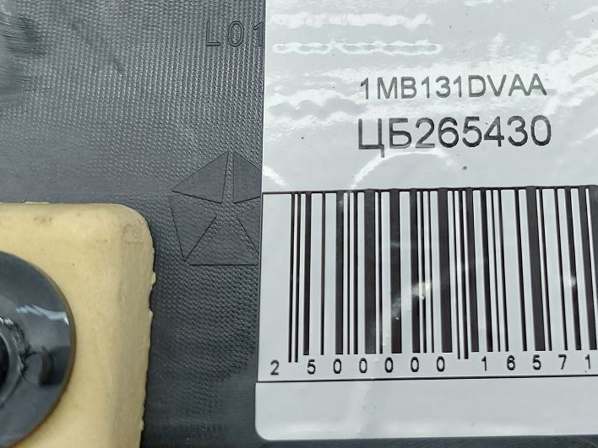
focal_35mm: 47
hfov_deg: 39.9
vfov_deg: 30.2
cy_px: 91
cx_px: 402
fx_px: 812
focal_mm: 5.23
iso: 32
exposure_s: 1/50
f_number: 1.8
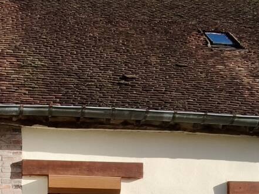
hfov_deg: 29.7
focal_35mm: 65
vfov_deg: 20.6
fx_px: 486
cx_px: 99
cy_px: 251
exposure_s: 1/1082
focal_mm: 1.91
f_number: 2.2
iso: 50
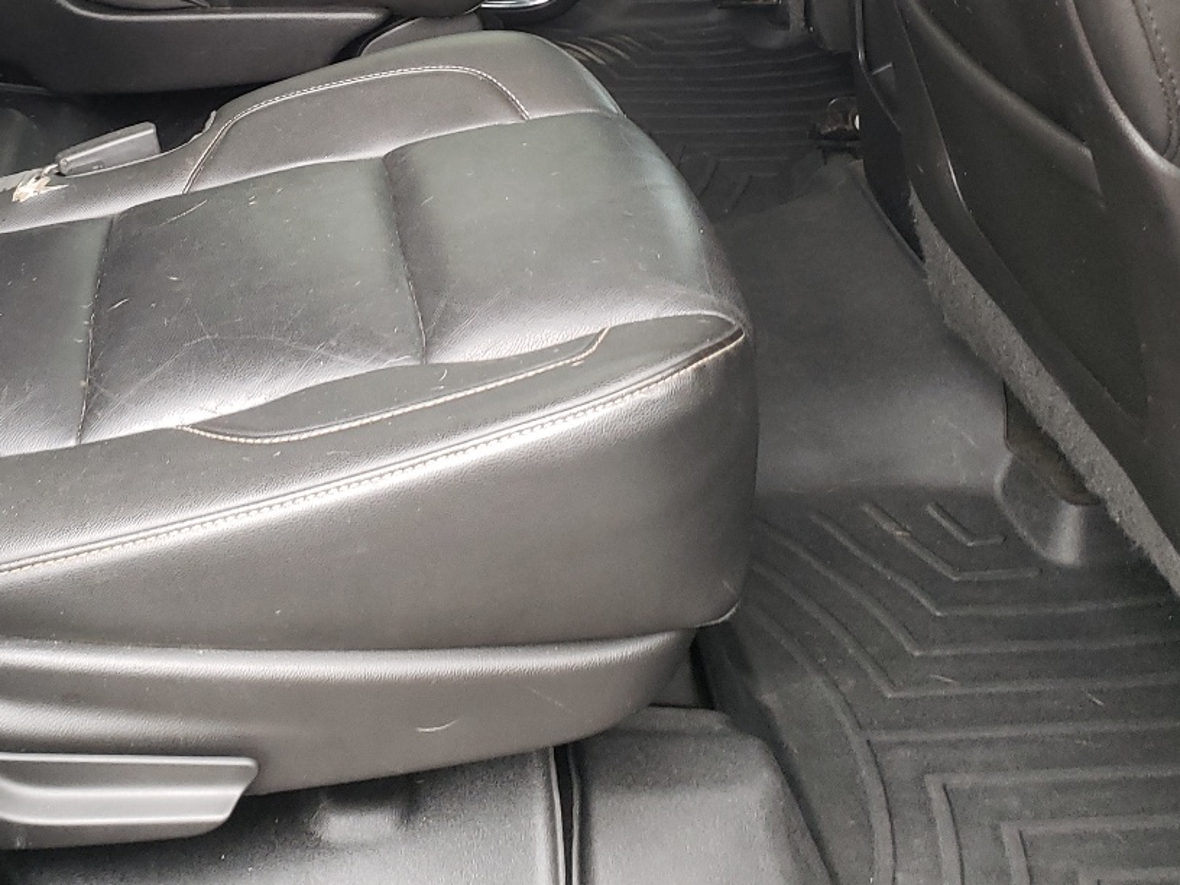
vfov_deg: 27.2
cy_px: 35
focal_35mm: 51
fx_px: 1739
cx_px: 383
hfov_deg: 37.1
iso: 117
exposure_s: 1/50
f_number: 1.5
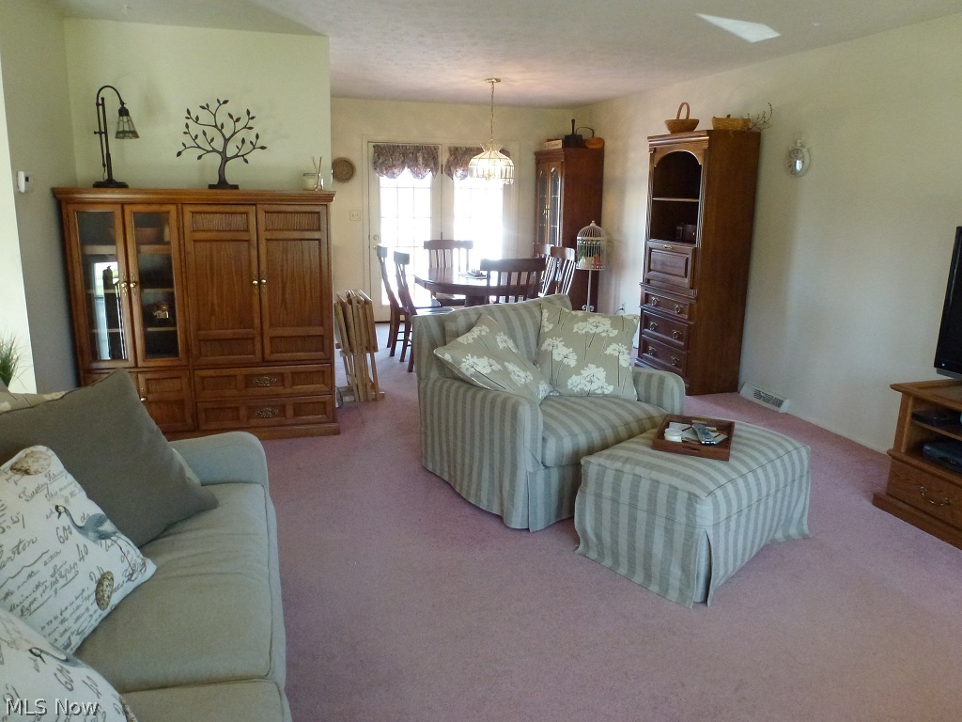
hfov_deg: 69.4
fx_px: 695
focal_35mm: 25
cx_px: 481
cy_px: 361
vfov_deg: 54.9
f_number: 3.3
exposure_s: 1/40
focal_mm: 4.3
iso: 400
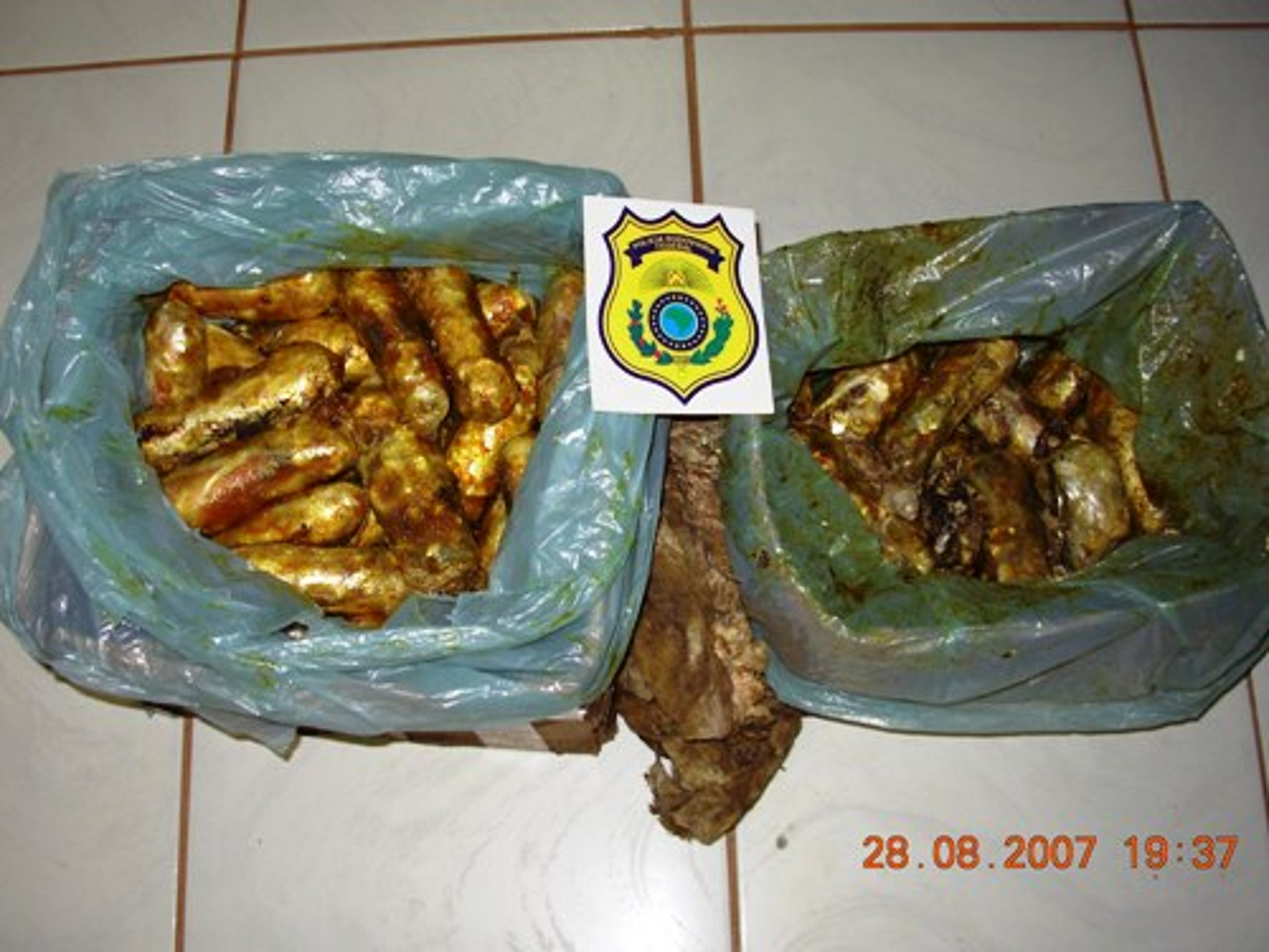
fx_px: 1393
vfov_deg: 37.7
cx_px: 634
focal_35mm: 38
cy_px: 476
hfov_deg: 49.0
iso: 50
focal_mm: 6.3
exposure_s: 1/32
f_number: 2.9
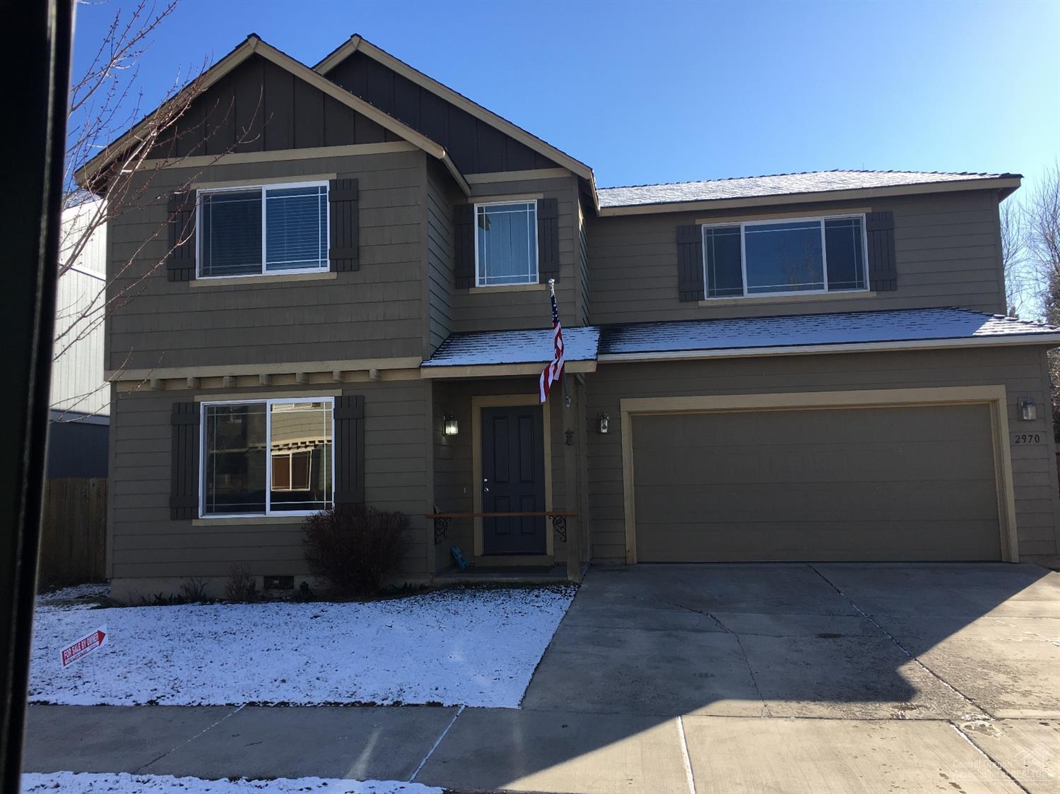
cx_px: 530
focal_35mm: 29
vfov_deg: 48.2
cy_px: 397
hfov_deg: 61.7
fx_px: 888
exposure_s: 1/855
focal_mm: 4.15
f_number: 2.2
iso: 25
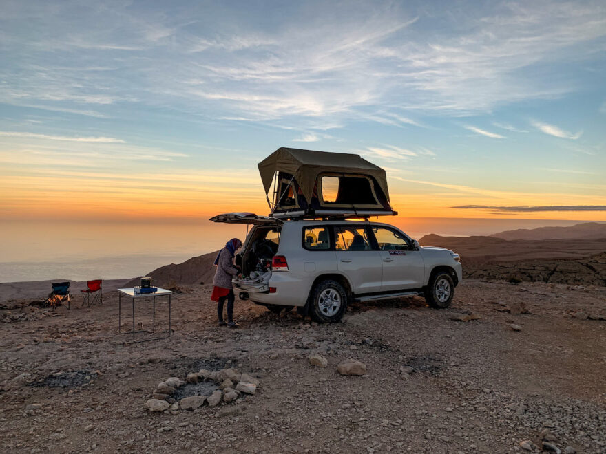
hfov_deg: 67.3
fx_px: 455
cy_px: 227
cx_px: 303
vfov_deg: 53.1
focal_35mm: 26
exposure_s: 1/850
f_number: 1.8
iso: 25
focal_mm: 4.25
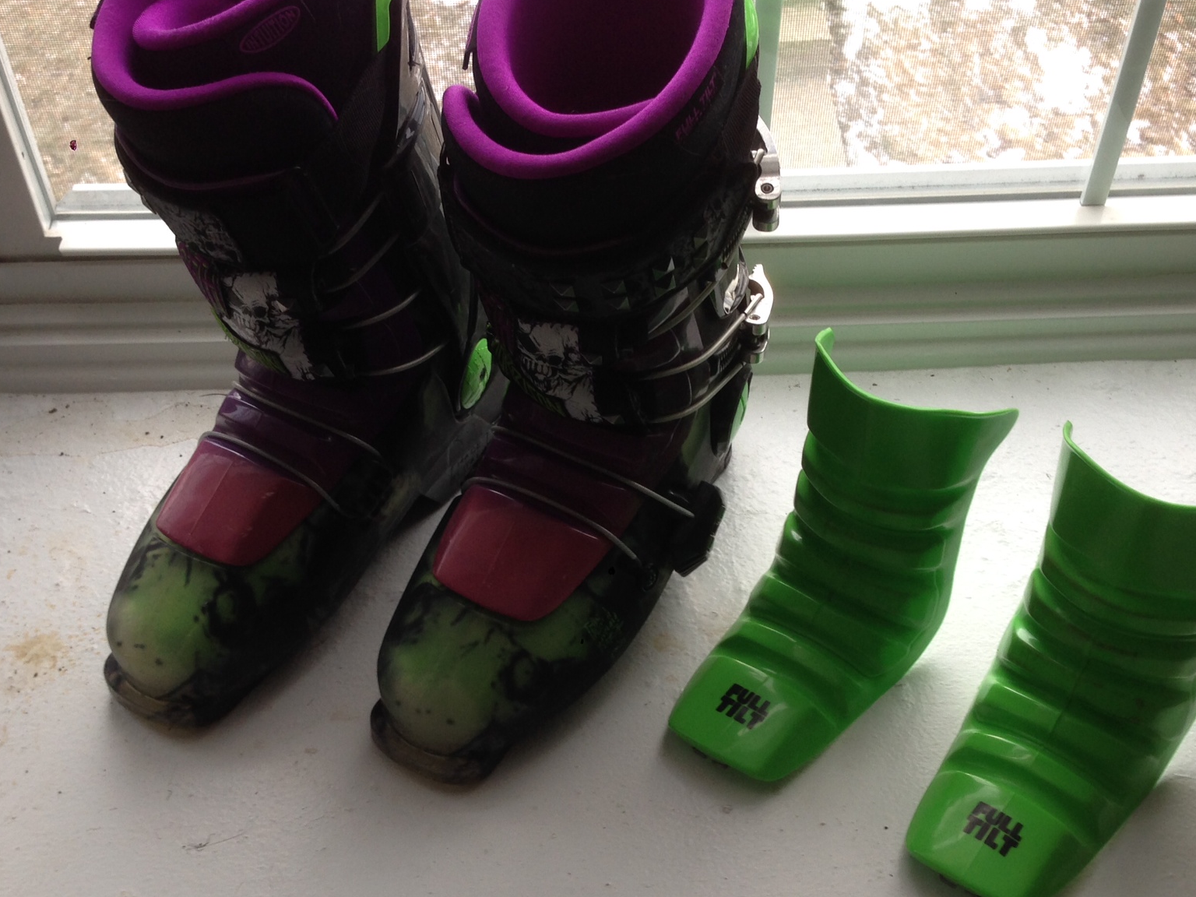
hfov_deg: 42.9
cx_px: 621
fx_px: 1520
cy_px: 586
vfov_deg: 32.6
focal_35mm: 44
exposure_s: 1/30
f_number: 2.4
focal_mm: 4.12
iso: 50
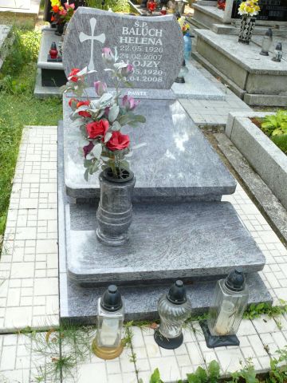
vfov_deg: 52.6
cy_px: 192
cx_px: 144
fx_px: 387
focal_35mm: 35
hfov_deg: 40.7
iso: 100
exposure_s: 1/125
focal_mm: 7.4
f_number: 3.2
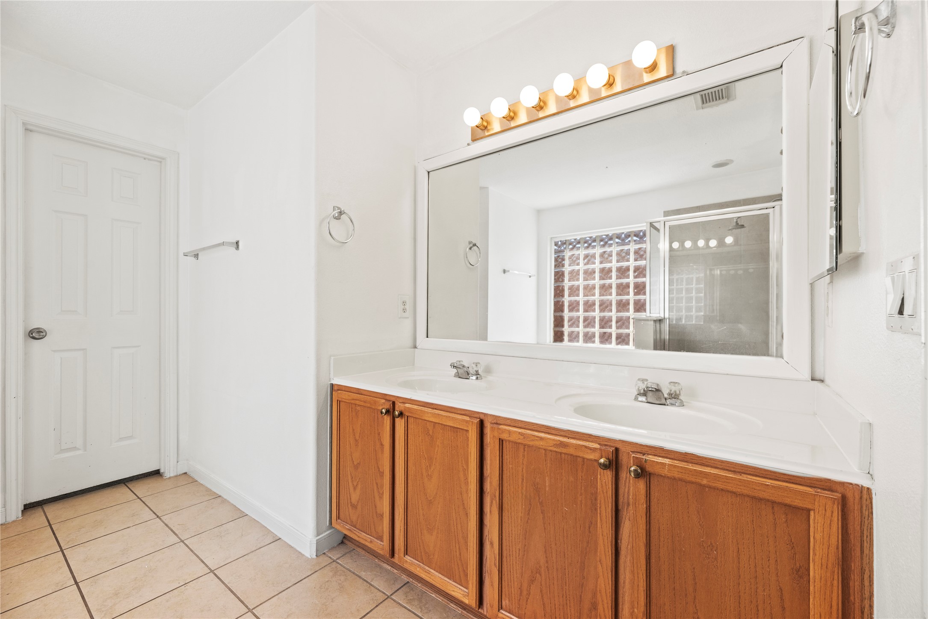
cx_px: 464
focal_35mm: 14
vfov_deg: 81.2
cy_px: 310
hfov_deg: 104.2
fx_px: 361
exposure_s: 1/40
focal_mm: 14
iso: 800
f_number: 8
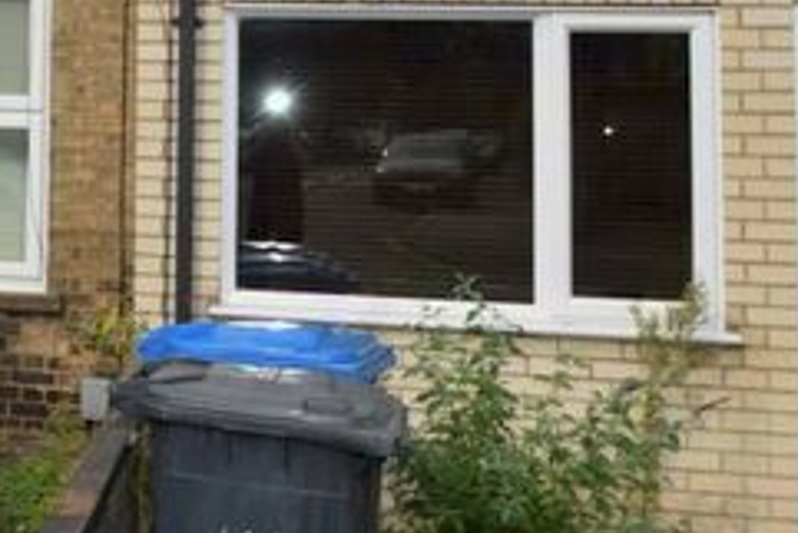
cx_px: -123
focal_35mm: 65
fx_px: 1452
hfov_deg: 27.6
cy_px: -61
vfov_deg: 19.8
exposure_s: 1/200
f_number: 8
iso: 100
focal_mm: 15
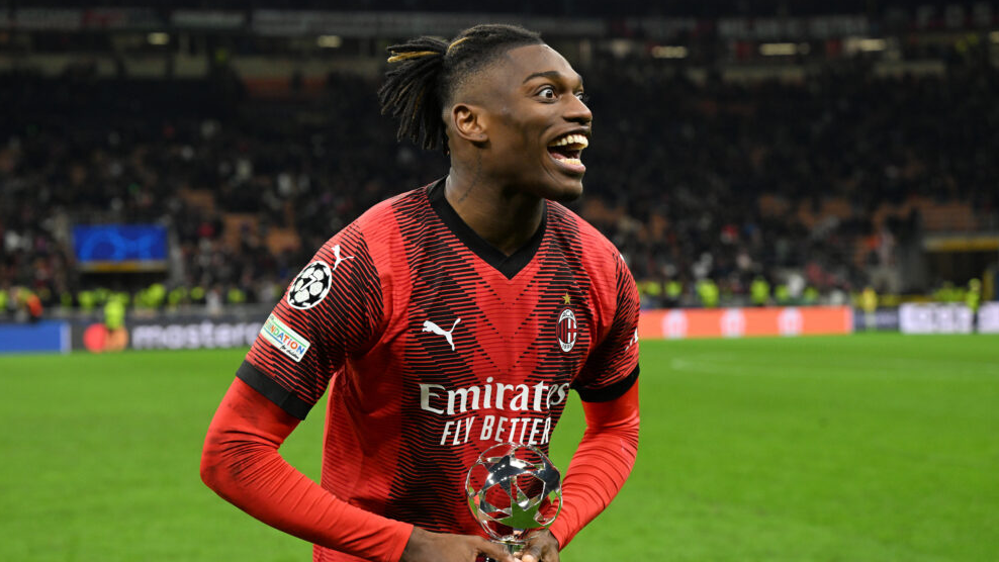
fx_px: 2013
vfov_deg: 15.9
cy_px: 293
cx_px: 490
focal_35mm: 76
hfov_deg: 27.9
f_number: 4
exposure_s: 1/1000
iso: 2500
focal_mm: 70
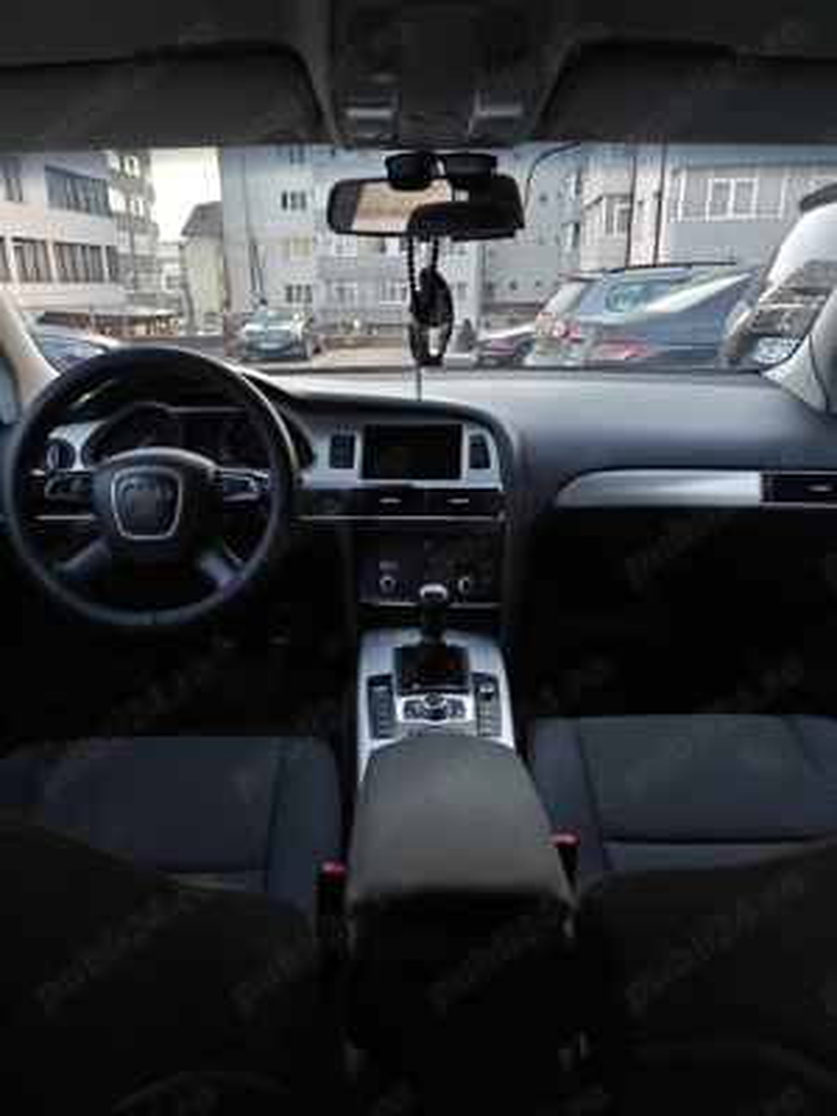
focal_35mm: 23
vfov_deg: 73.9
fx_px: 742
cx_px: 418
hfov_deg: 58.9
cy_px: 558
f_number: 1.6
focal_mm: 6.06
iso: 500
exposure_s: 1/50
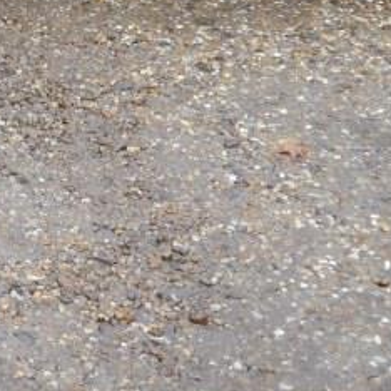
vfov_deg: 14.0
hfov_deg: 13.6
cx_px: -287
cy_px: -211
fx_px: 1482
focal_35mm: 116
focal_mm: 15
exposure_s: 1/60
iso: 200
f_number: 3.6
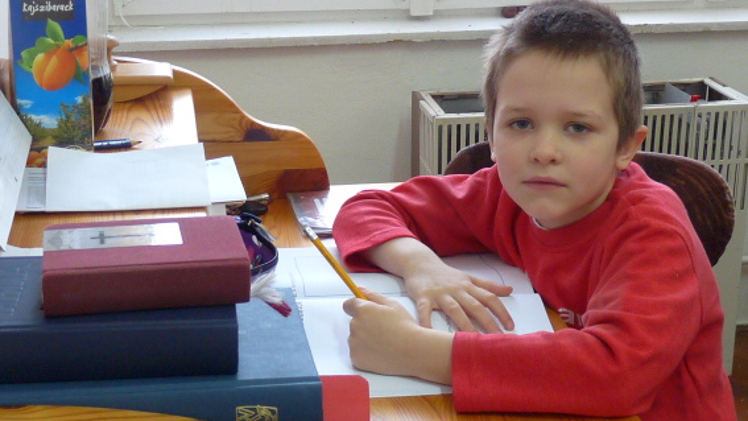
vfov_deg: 20.4
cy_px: 228
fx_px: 1170
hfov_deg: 35.4
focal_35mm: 59
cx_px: 364
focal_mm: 4.8
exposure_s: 1/30
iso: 200
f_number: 2.8
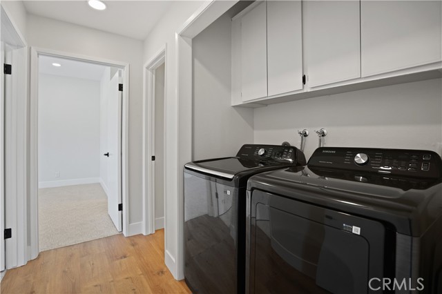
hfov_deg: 96.8
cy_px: 147
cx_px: 221
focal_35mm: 16
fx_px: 196
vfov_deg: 73.7
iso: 160
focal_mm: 16
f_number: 4
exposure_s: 1/8
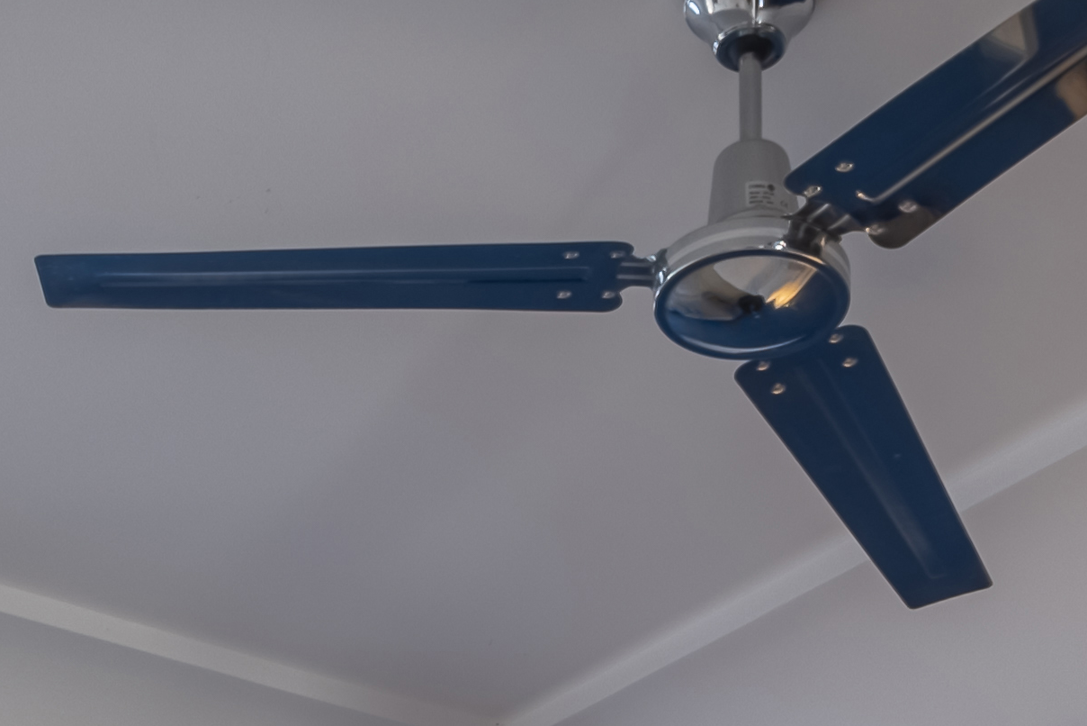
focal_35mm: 77
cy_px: 1670
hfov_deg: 26.3
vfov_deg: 13.6
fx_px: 2325
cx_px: 590
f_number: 10
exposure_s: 1/100
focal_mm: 10
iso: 200
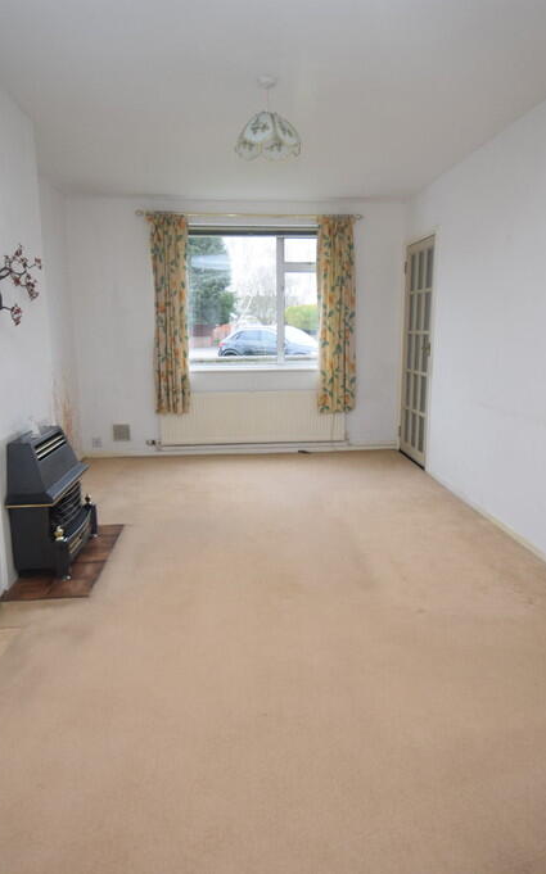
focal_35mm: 23
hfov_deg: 52.9
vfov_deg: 77.2
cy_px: 437
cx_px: 288
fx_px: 548
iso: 640
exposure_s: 1/60
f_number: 4.5
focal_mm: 10
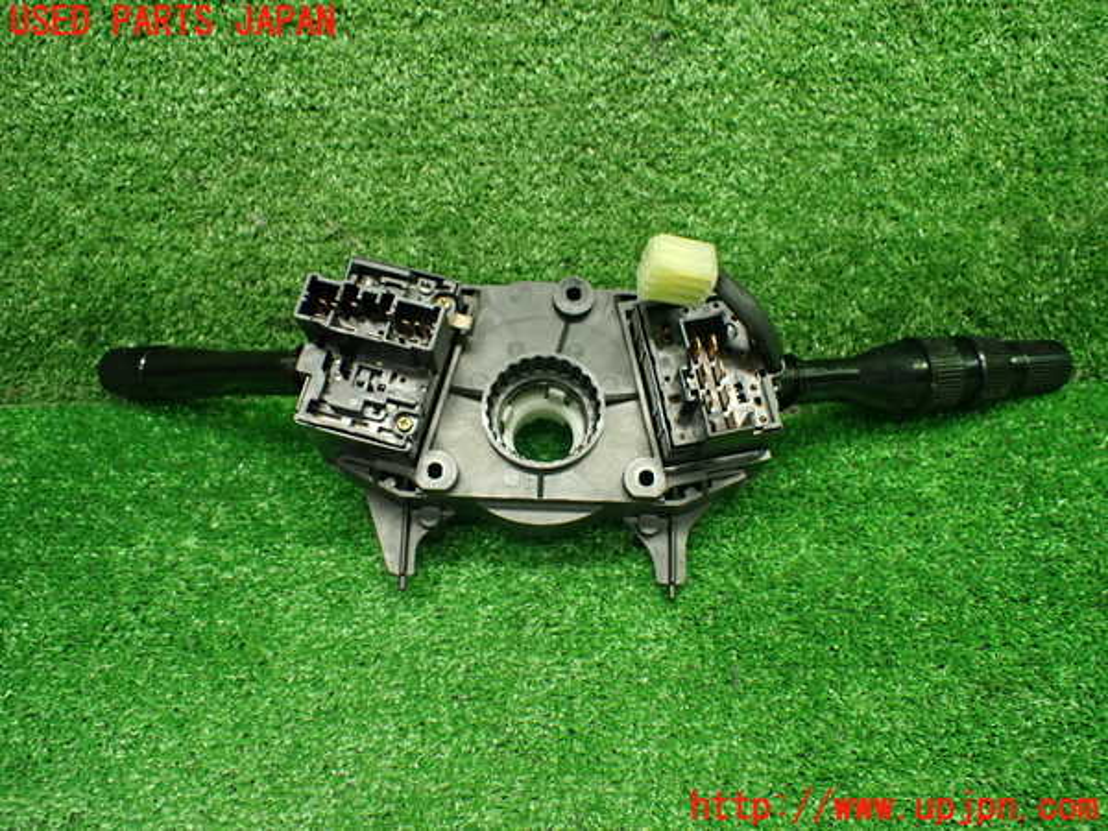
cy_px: 416
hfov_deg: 60.0
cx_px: 554
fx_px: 960
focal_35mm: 30
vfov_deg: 46.8
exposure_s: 1/100
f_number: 2.3
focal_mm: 5.4
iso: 800
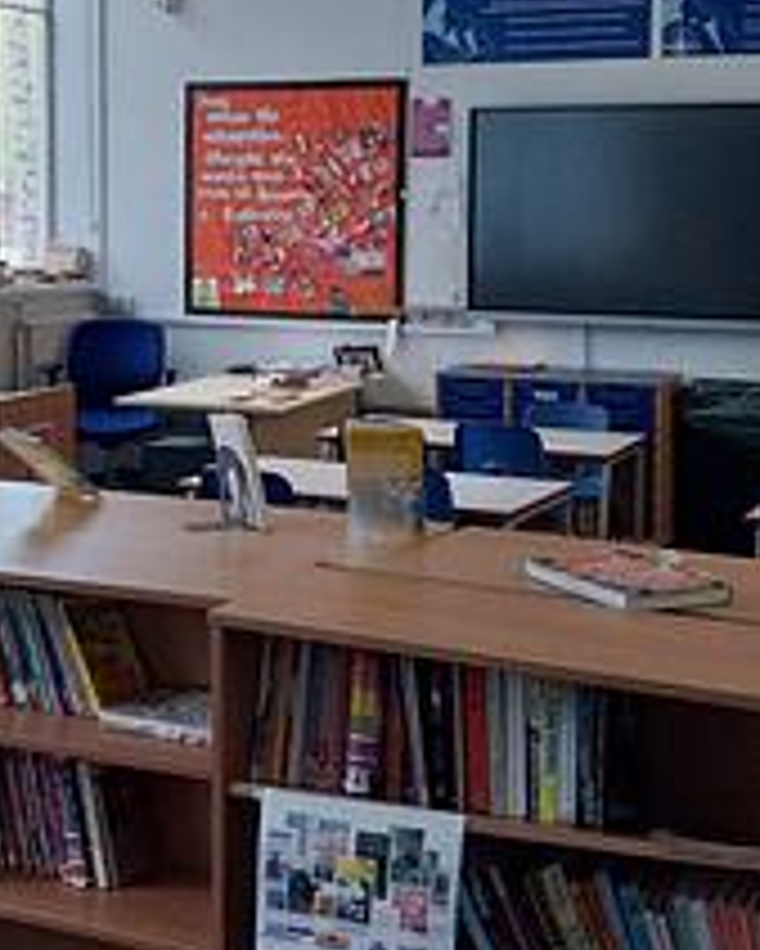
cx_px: 324
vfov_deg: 31.0
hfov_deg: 25.4
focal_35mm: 60
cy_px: 263
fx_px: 1686
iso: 320
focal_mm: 4
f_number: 1.8
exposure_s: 1/60
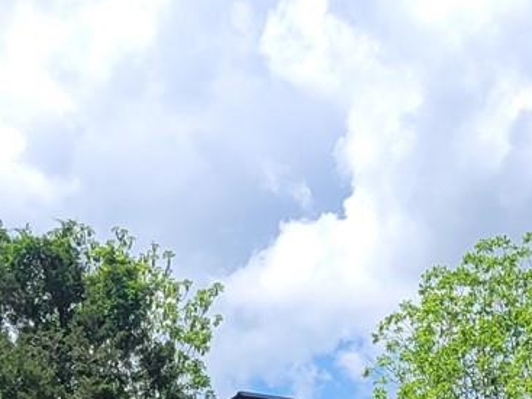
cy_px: 1056
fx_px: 2228
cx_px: 662
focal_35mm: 145
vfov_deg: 8.9
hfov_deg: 13.2
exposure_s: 1/2283
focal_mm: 5.4
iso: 40
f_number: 1.8
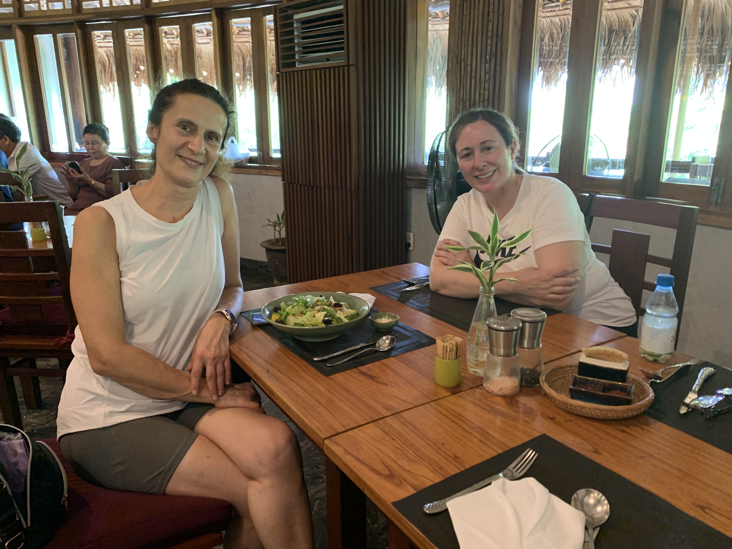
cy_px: 274
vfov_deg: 53.1
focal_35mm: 26
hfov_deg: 67.3
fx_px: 550
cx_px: 366
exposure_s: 1/39
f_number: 1.8
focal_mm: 4.25
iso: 400
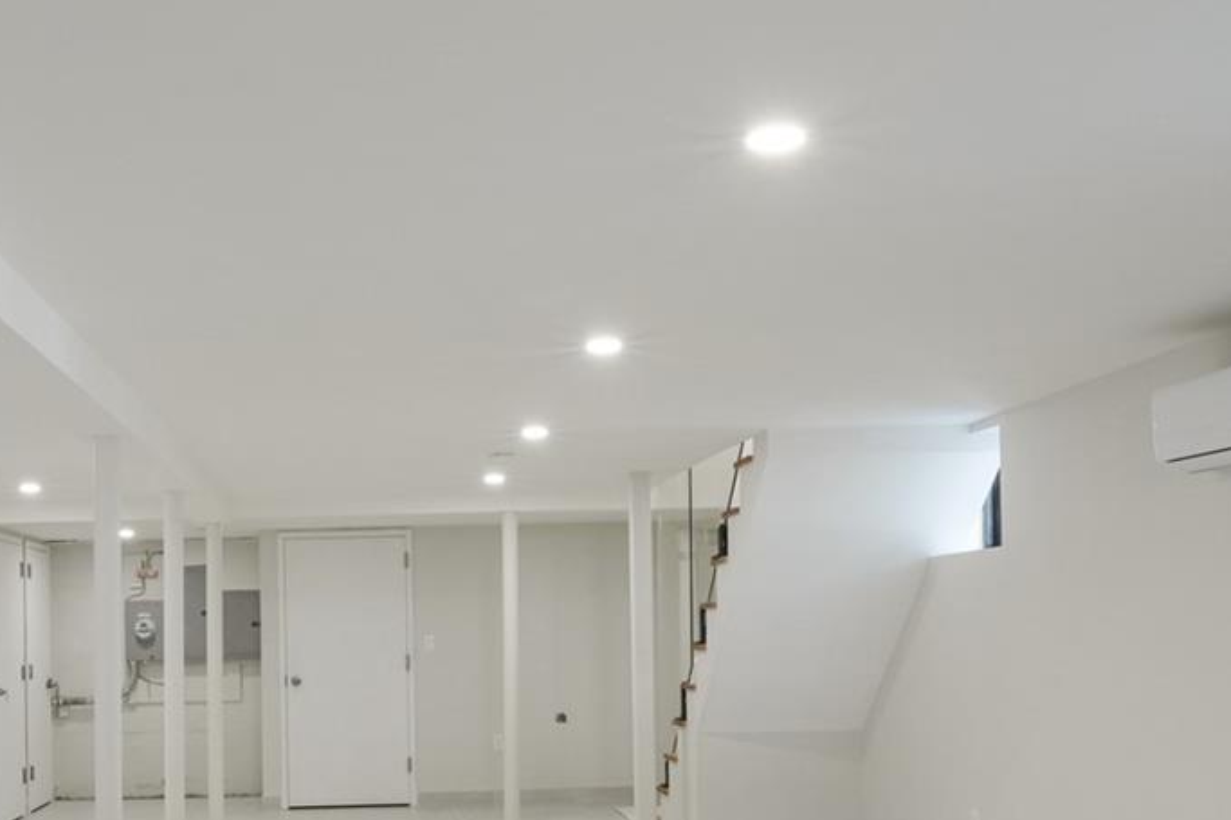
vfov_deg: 30.9
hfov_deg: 45.6
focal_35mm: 42
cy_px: 679
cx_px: 391
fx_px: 1436
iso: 800
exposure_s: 1/2
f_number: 16
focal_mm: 14
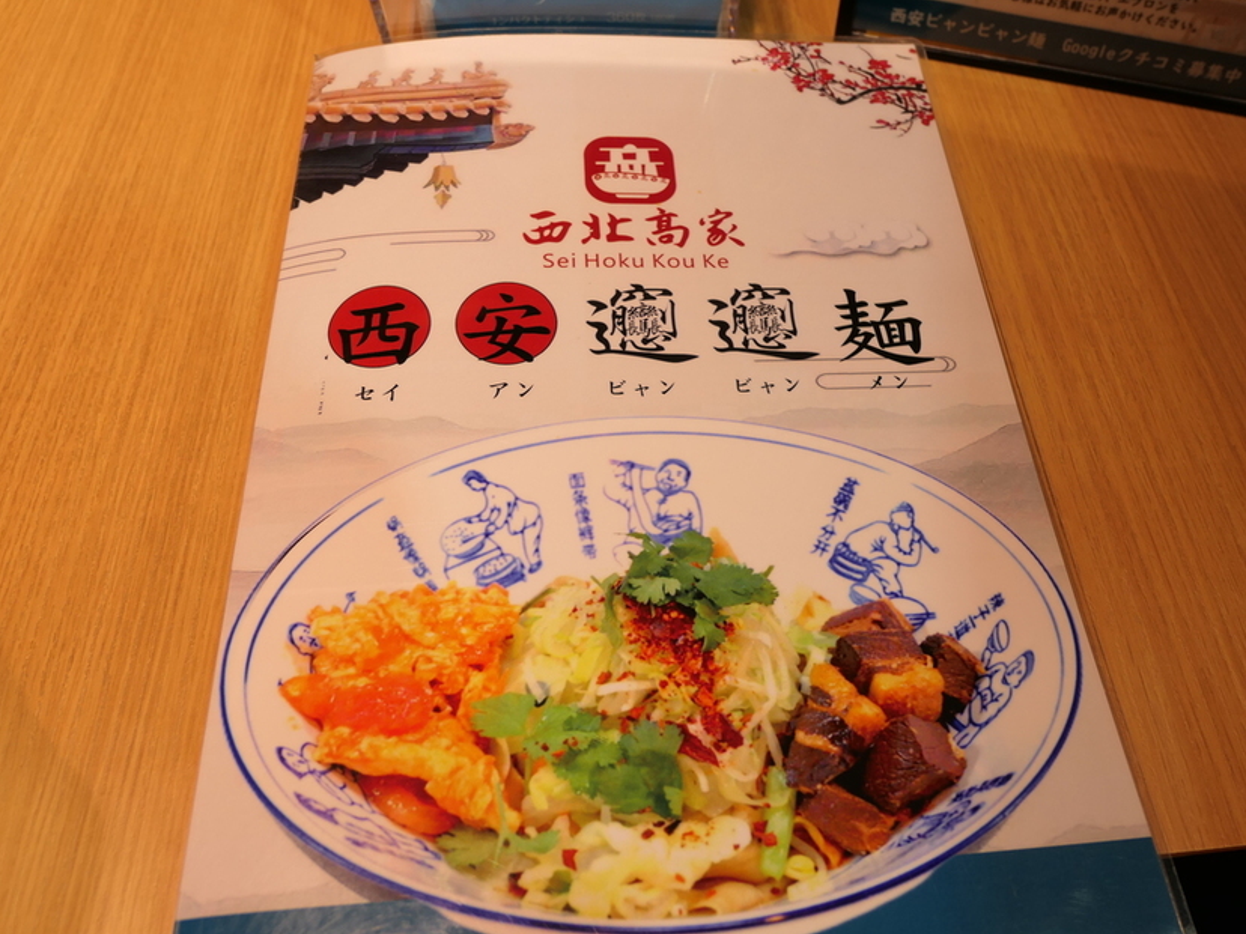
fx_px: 972
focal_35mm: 27
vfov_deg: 51.4
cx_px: 693
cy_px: 469
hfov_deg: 65.1
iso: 125
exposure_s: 1/250
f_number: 2.8
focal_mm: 8.8
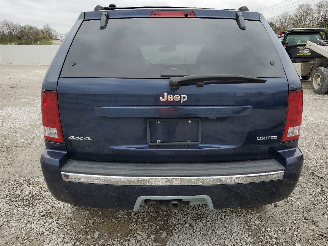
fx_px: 275
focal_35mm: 29
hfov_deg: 61.6
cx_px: 172
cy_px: 112
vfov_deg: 48.2
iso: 50
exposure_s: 1/1250
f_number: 1.5
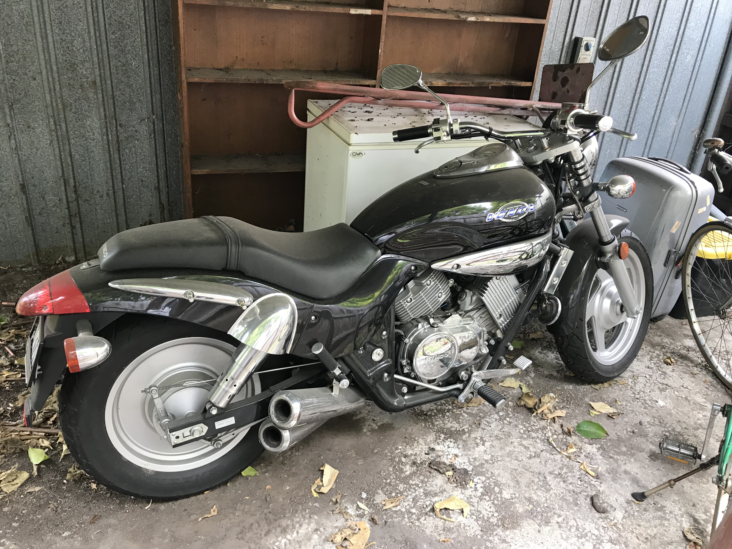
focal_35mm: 28
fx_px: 592
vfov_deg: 49.7
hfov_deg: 63.4
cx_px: 366
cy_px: 274
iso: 25
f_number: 1.8
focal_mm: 3.99
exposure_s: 1/33
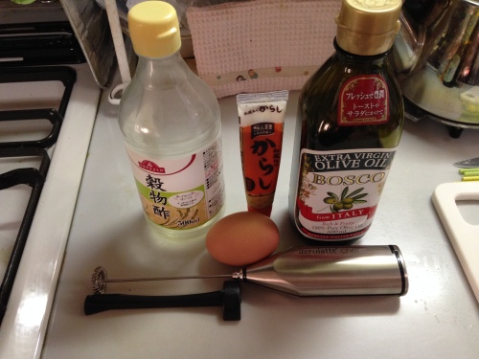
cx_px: 240
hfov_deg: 55.4
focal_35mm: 33
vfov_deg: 42.9
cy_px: 180
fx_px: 457
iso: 200
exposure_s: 1/20
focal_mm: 4.12
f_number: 2.4
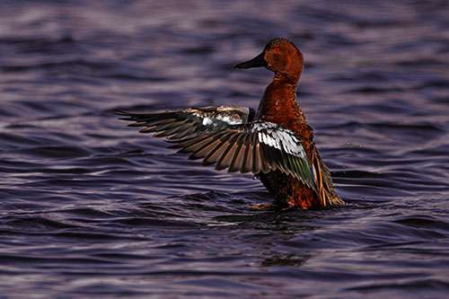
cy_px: 150
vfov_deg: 1.1
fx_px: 14961
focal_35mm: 1200
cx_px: 224
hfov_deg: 1.7
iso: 1250
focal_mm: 1200
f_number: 13
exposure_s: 1/2500
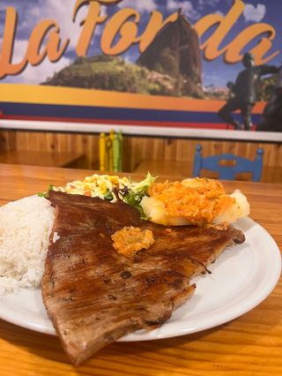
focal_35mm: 26
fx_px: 282
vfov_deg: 67.3
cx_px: 141
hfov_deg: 53.1
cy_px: 188
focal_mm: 5.1
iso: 200
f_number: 1.6
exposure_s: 1/50
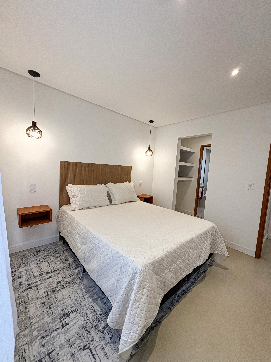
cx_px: 136
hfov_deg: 85.7
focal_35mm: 14
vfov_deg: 102.1
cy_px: 181
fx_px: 146
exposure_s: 1/120
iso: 160
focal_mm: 2.22
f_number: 2.2
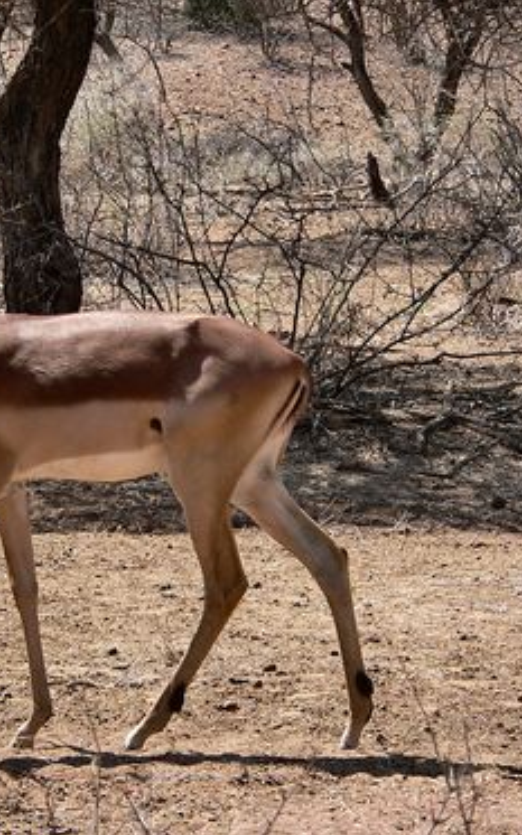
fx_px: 6148
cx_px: 65
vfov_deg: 7.8
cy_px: 418
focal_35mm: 270
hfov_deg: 4.9
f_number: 4
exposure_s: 1/500
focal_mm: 31.6
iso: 80
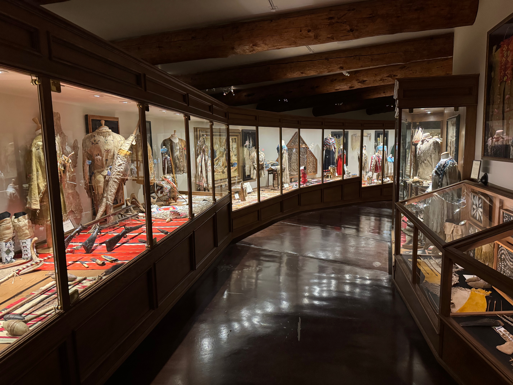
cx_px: 256
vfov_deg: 56.8
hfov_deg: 71.6
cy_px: 192
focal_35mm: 24
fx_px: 356
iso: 800
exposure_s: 1/40
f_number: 1.78
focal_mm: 6.76
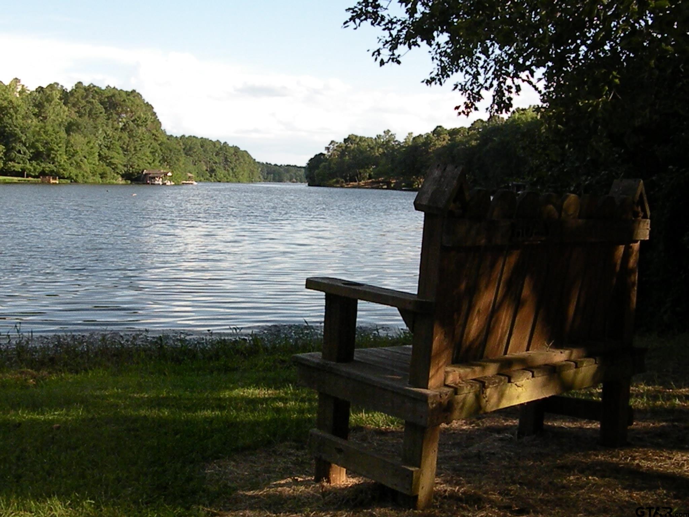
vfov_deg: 34.3
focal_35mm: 42
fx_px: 836
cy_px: 258
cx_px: 344
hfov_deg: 44.8
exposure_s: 1/1700
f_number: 4.5
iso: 640
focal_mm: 7.4
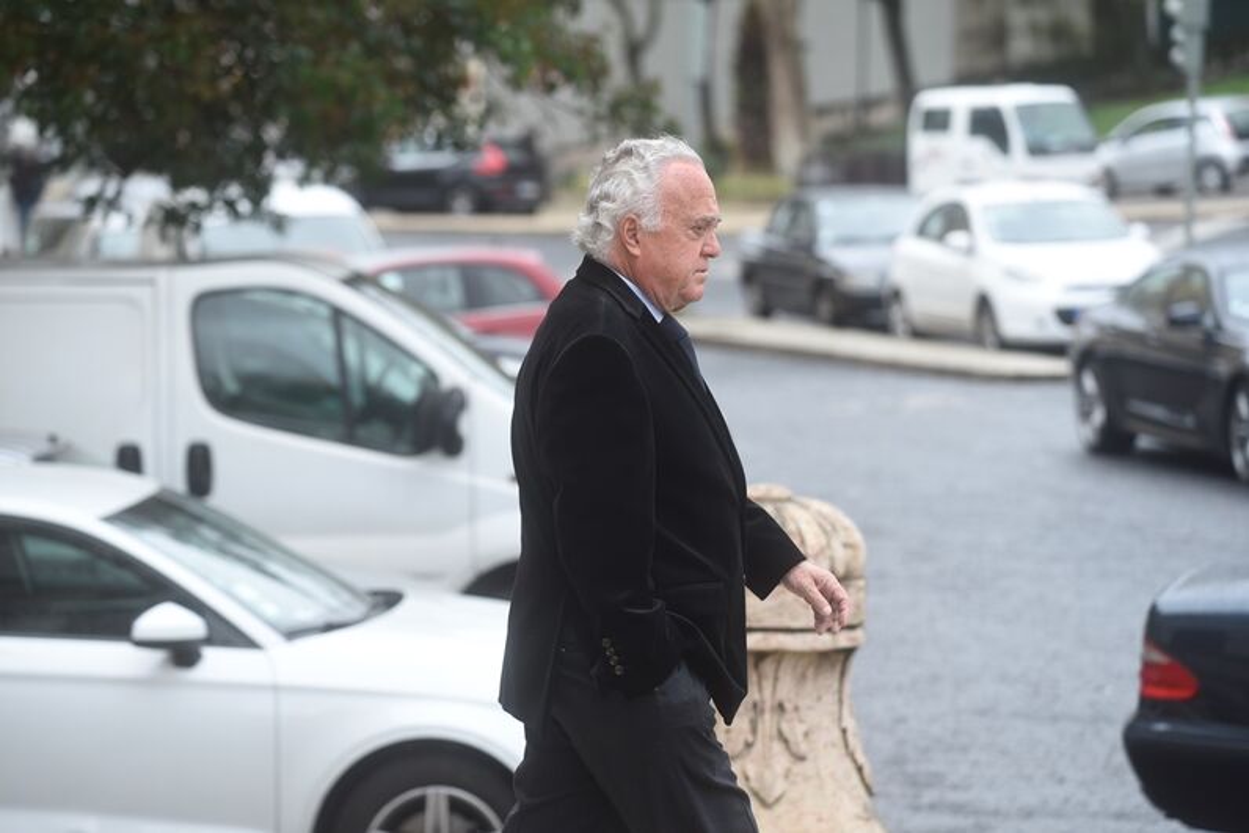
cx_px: 624
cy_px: 416
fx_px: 5031
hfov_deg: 14.2
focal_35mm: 145
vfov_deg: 9.5
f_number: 4.5
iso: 250
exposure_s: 1/400
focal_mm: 145
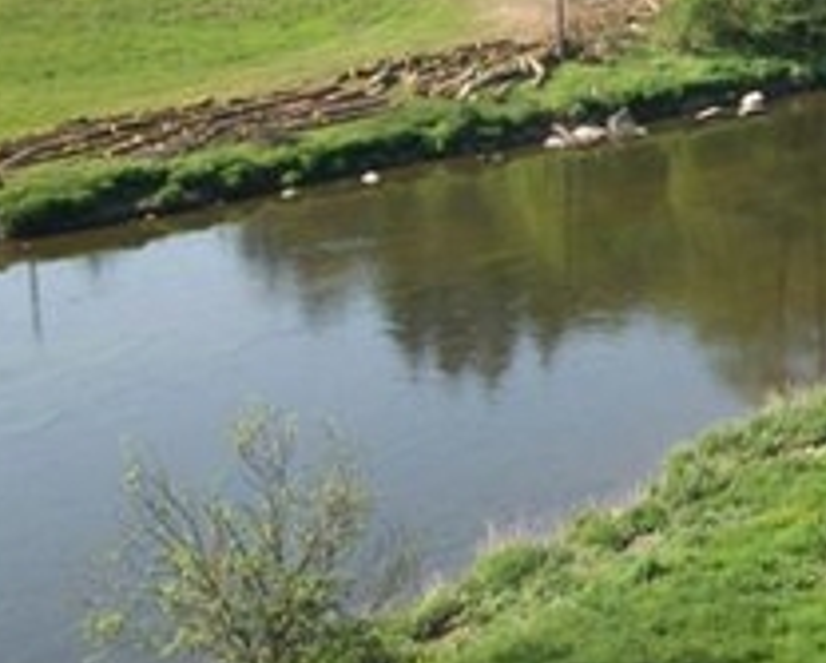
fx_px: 2203
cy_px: 107
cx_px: 1013
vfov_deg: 16.9
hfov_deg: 19.8
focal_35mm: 90
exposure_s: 1/80
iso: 80
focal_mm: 5.7
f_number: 8.8
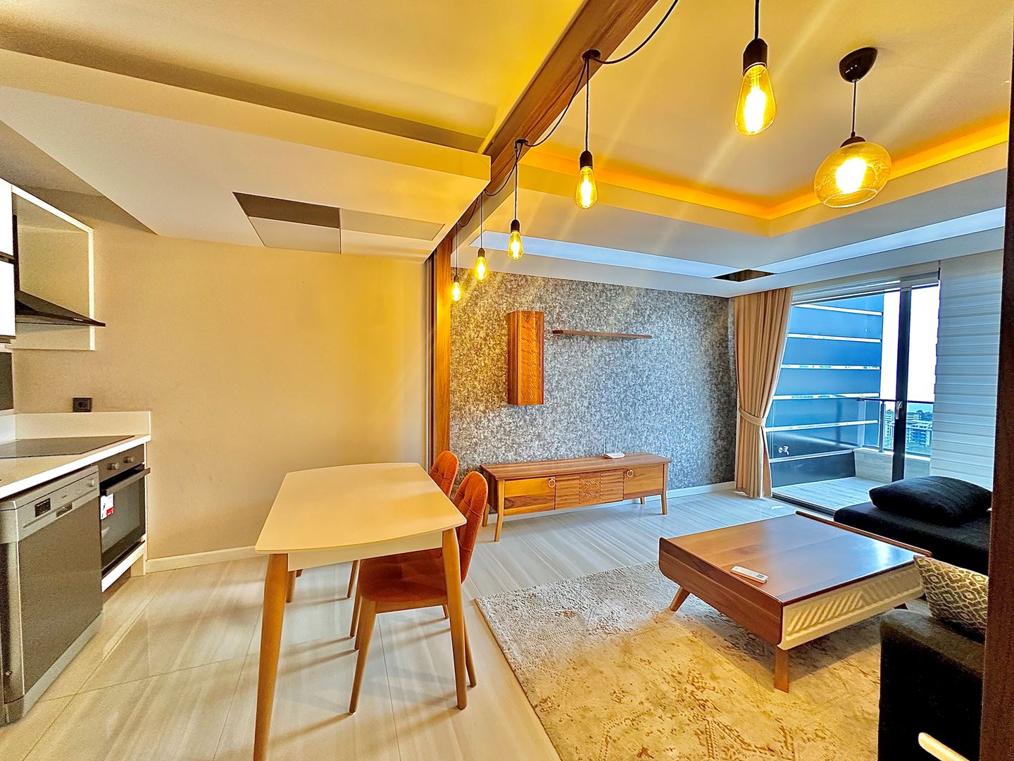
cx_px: 507
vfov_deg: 85.7
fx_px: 410
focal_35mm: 14
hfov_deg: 102.1
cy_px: 380
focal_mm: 2.22
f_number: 2.2
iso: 250
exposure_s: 1/100
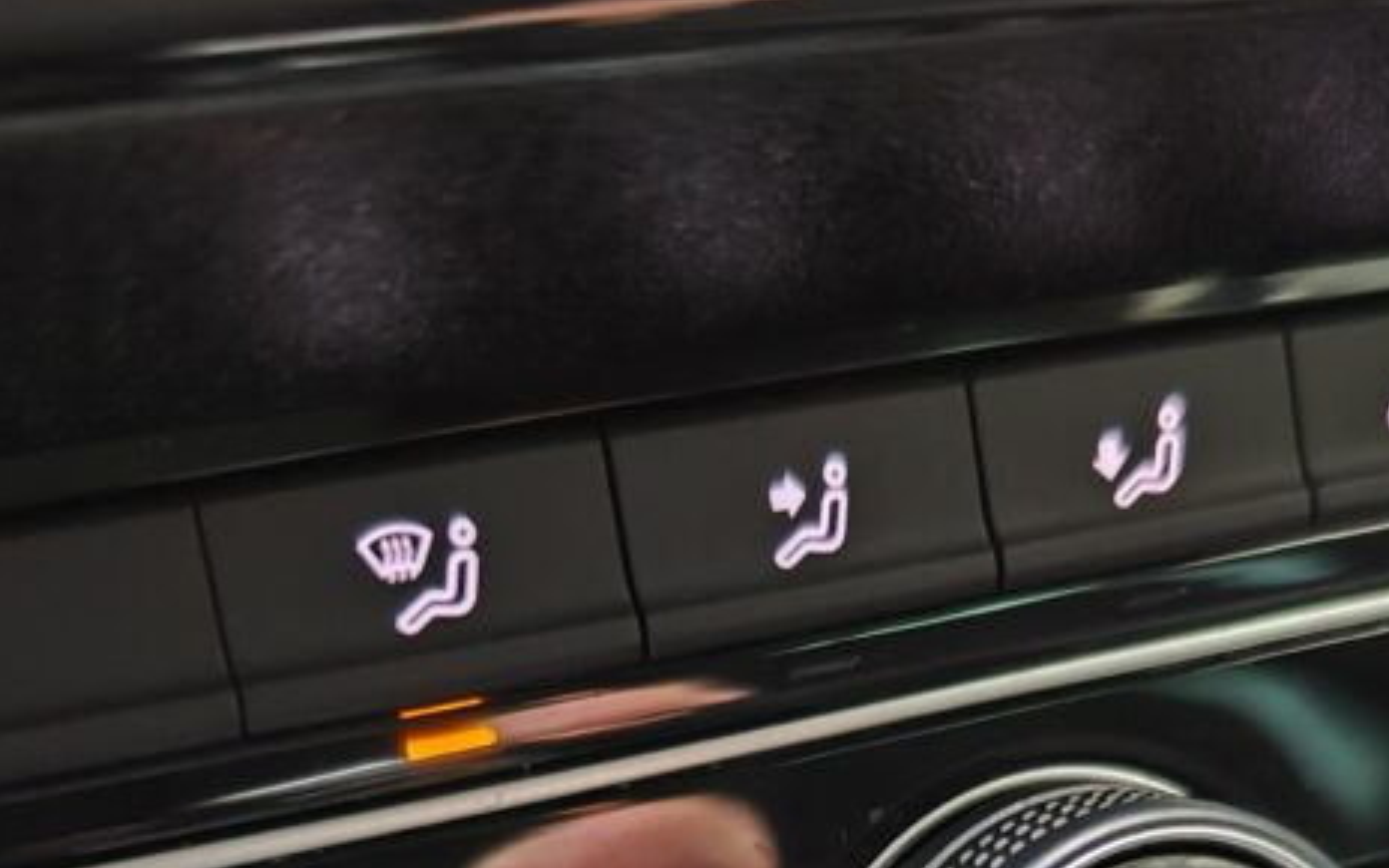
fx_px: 2385
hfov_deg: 32.5
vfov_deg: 18.8
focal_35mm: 63
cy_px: 1188
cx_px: 730
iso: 8712
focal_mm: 7.01
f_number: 1.69
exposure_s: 1/20
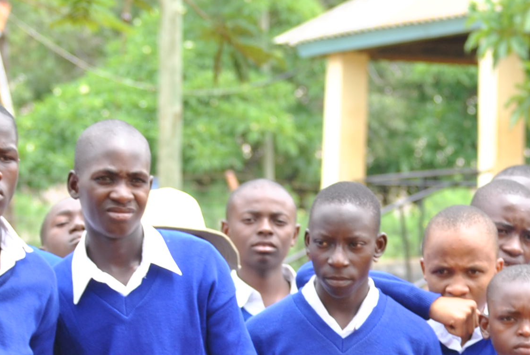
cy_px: 331
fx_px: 4211
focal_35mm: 286
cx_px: 503
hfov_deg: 7.2
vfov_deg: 4.8
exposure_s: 1/160
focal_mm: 55
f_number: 4
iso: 100
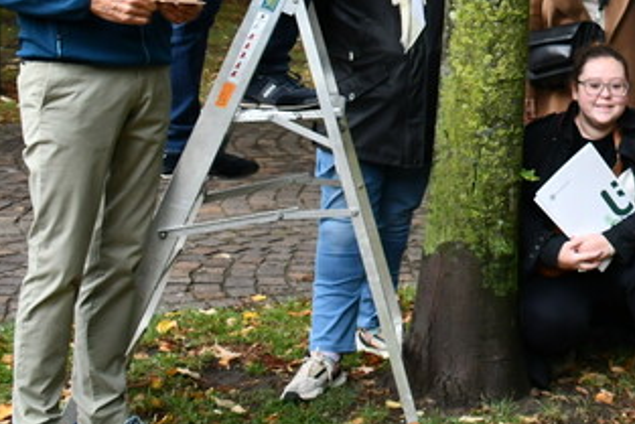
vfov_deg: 14.5
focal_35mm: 92
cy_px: -46
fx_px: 1623
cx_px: 738
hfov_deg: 20.8
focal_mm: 24
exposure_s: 1/200
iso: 800
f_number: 3.8
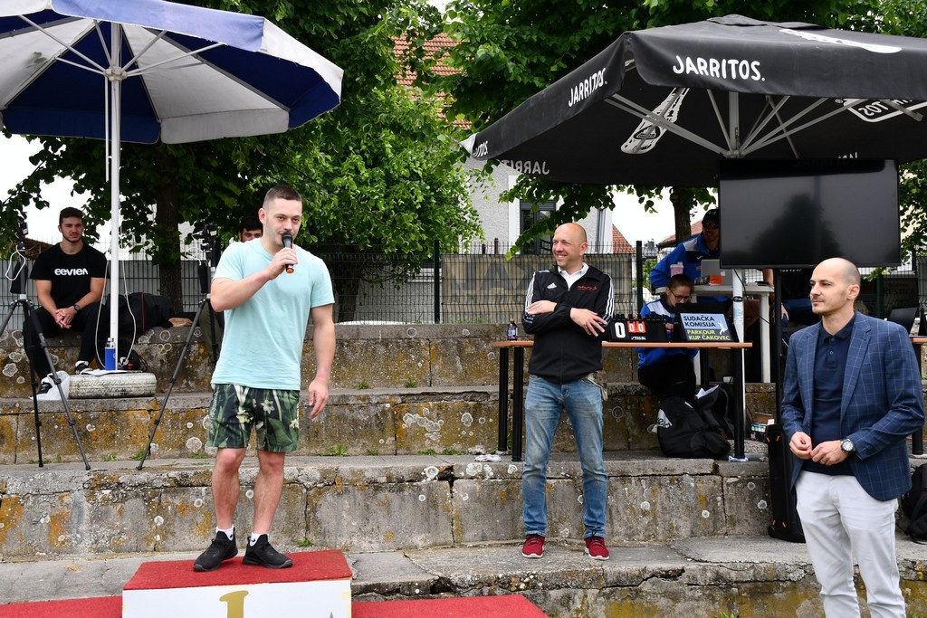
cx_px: 464
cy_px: 309
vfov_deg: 33.4
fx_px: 1030
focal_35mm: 40
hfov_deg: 48.5
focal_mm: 27
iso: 200
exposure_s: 1/250
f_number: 5.6
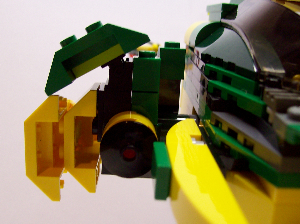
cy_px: 102
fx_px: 433
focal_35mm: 50
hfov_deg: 38.2
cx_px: 141
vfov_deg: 29.1
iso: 90
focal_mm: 6
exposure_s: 1/32
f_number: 2.7
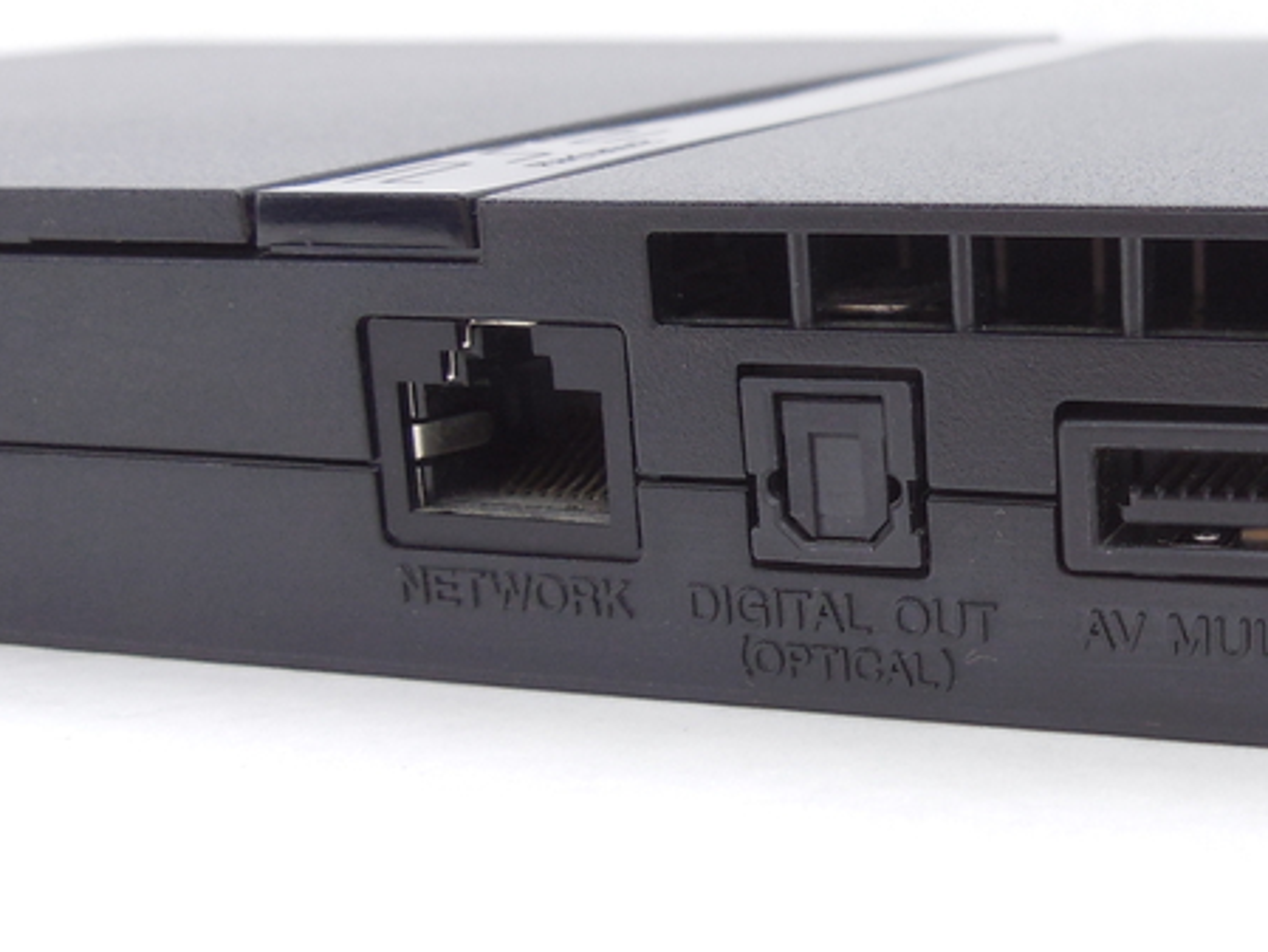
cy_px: 503
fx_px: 2088
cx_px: 1127
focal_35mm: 57
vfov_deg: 25.7
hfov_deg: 32.2
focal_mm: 4.5
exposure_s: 1/50
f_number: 3.1
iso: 125
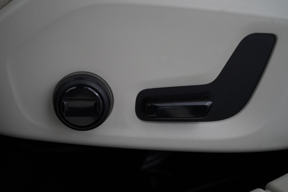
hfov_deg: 35.6
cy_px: 96
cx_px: 144
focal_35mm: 56
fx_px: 448
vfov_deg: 24.2
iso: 1000
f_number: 5
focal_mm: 56
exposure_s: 1/10
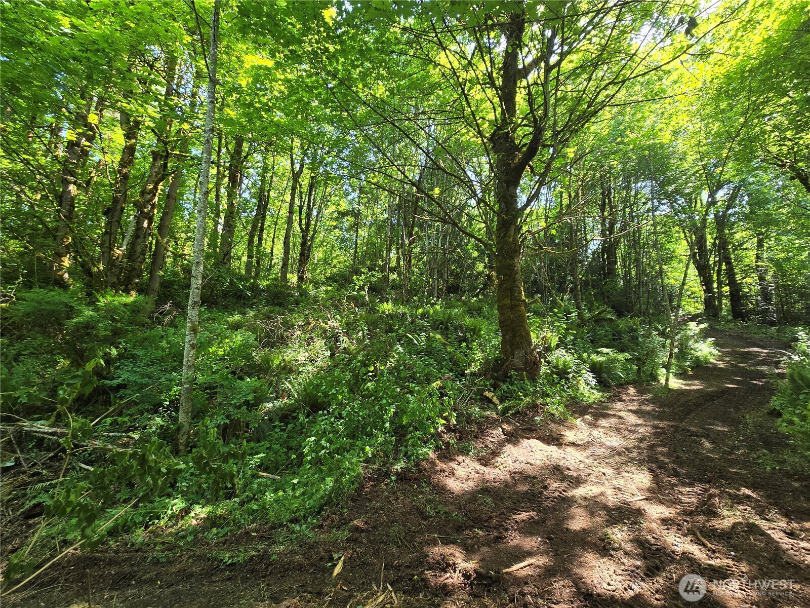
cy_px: 304
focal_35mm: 13
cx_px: 405
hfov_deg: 106.2
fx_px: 304
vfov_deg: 89.9
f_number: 2.2
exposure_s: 1/120
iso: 80
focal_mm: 2.2
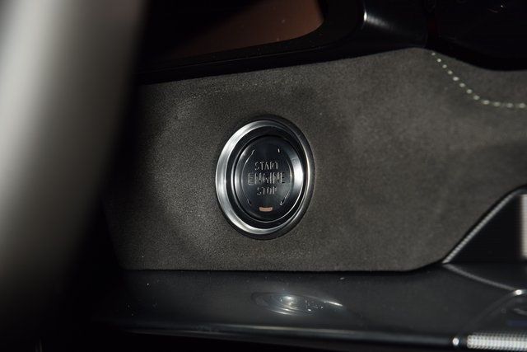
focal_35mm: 105
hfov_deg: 19.5
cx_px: 264
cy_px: 176
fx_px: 1537
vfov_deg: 13.0
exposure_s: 1/125
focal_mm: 70
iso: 100
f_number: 8
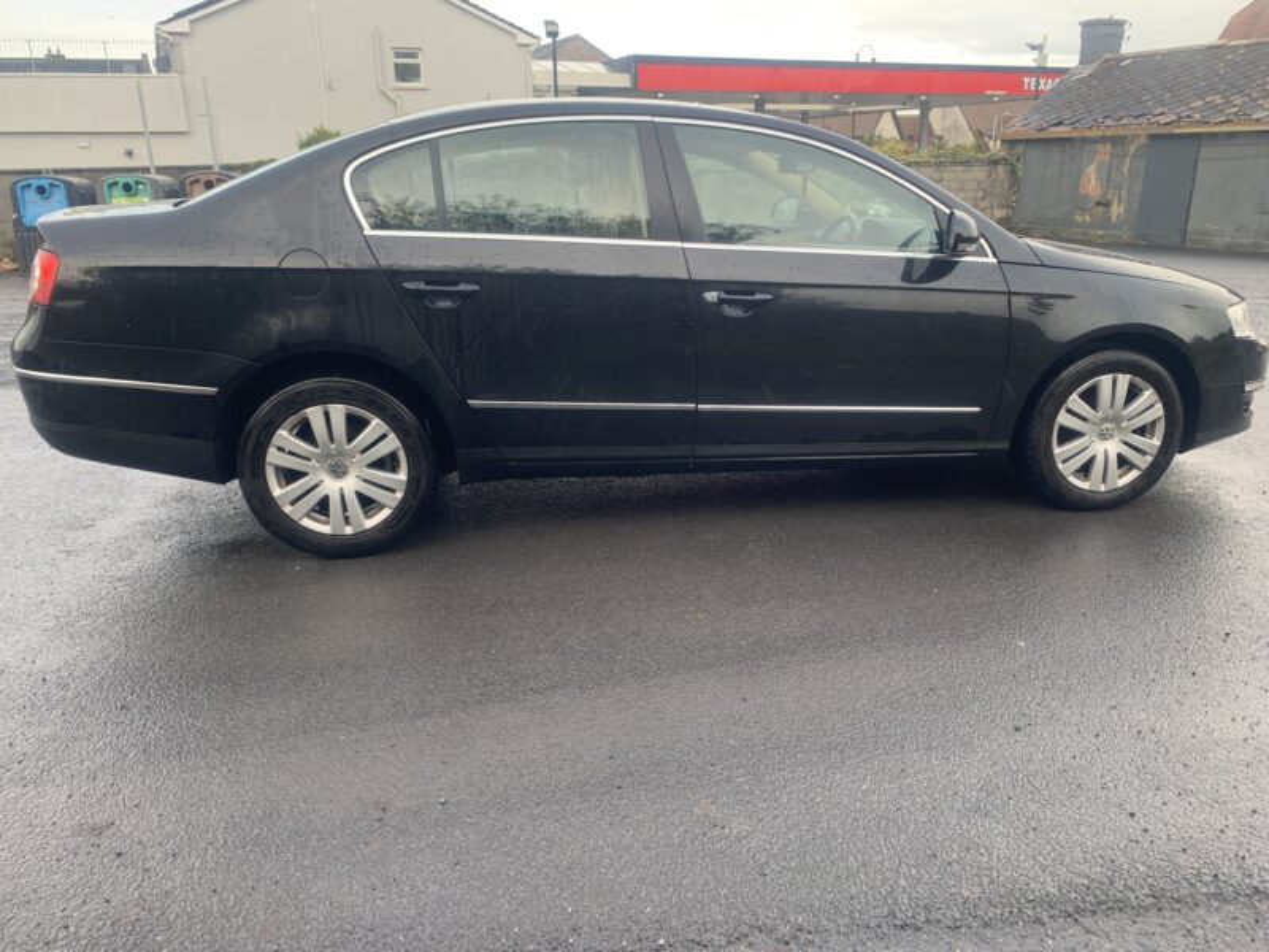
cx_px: 634
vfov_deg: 53.1
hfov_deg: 67.3
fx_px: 953
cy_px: 476
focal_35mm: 26
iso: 25
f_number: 1.8
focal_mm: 4.25
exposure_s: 1/156
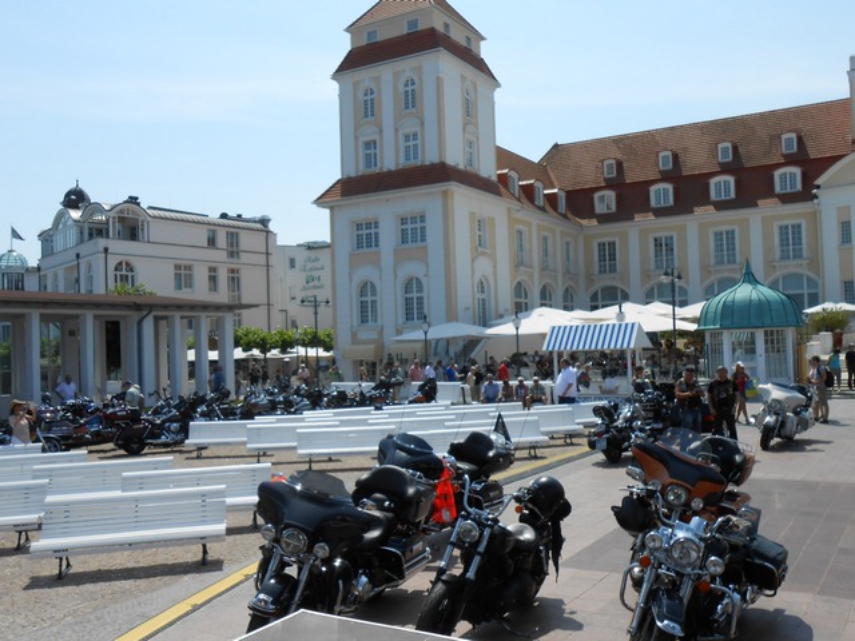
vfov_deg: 41.8
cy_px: 320
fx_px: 840
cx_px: 428
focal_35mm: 34
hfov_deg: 54.0
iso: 80
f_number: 3.9
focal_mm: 6
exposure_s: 1/1000
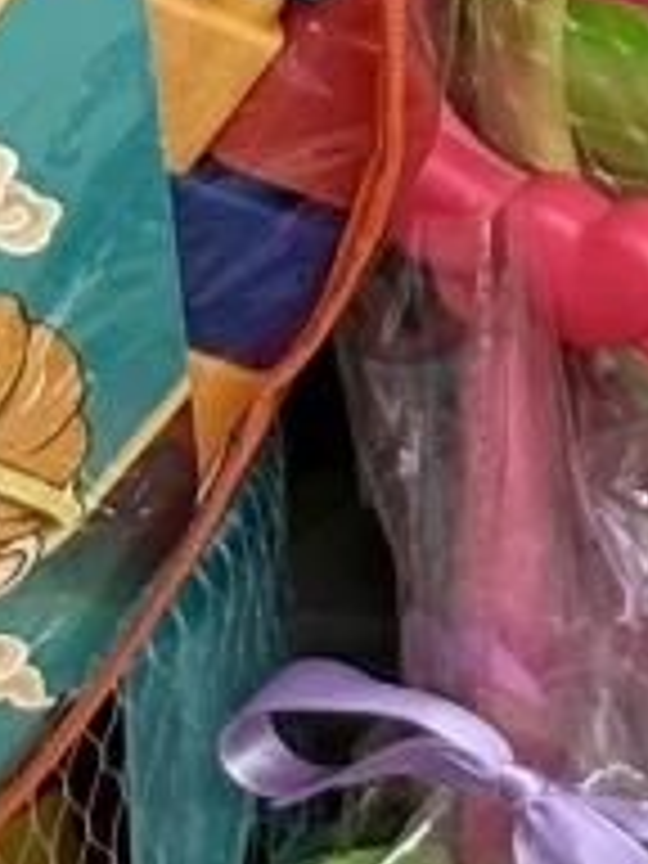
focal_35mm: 389
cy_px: -572
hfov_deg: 3.8
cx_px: 1323
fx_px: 9709
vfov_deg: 5.0
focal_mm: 5.96
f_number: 1.6
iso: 50
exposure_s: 1/72
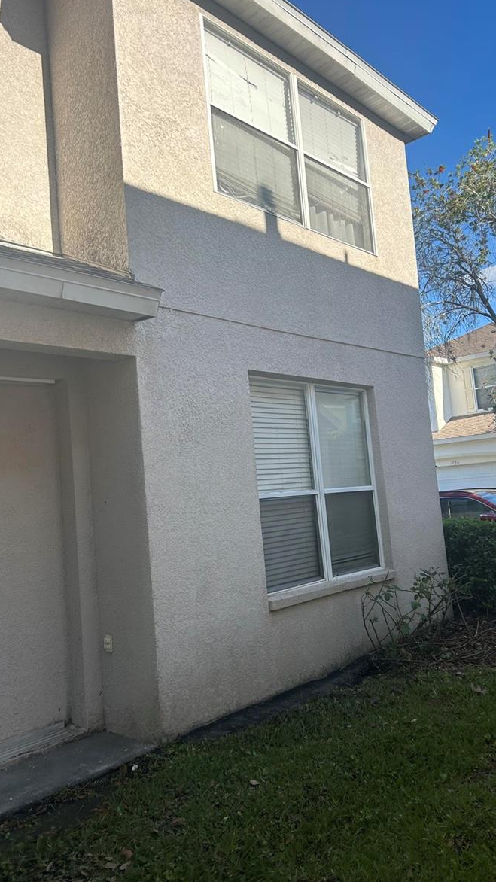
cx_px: 261
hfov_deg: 40.2
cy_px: 436
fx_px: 678
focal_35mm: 29
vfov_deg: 66.1
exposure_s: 1/1751
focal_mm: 5.7
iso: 50
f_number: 1.5
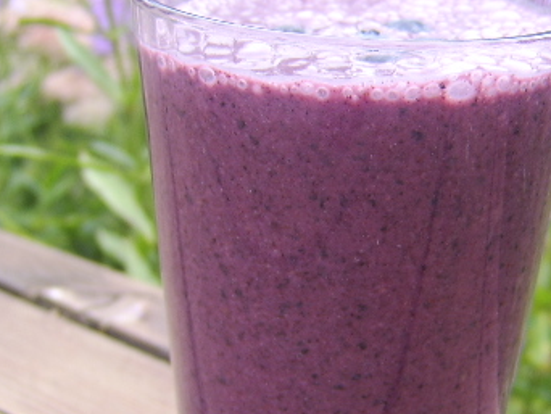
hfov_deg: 33.1
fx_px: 924
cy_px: 295
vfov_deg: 25.1
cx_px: 342
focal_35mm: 58
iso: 71
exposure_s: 1/125
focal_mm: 8.13
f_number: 2.7
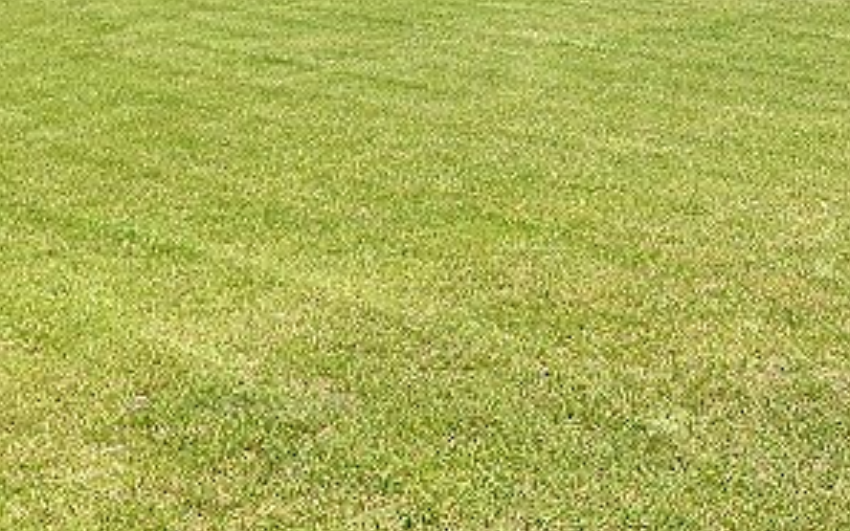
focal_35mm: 71
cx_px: 813
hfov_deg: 27.6
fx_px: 1645
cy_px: 14
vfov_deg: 17.9
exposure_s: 1/1261
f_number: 2.4
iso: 50
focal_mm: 4.12
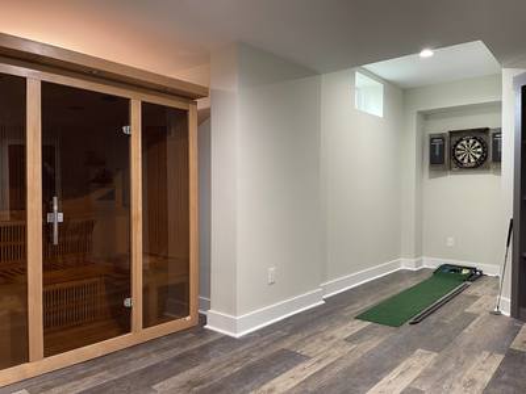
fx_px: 395
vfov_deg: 53.1
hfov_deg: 67.3
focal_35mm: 26
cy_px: 197
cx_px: 263
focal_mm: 5.1
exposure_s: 1/60
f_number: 1.6
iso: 200
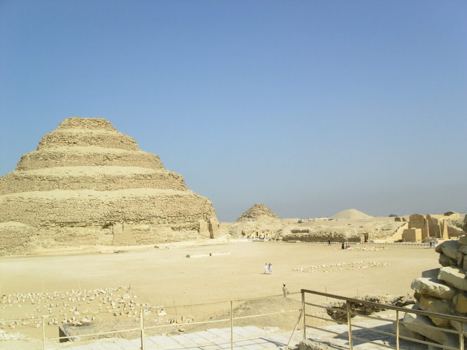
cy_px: 175
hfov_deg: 49.0
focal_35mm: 38
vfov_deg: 37.7
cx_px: 234
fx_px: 513
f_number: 5.6
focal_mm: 7.8
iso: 100
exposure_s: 1/750
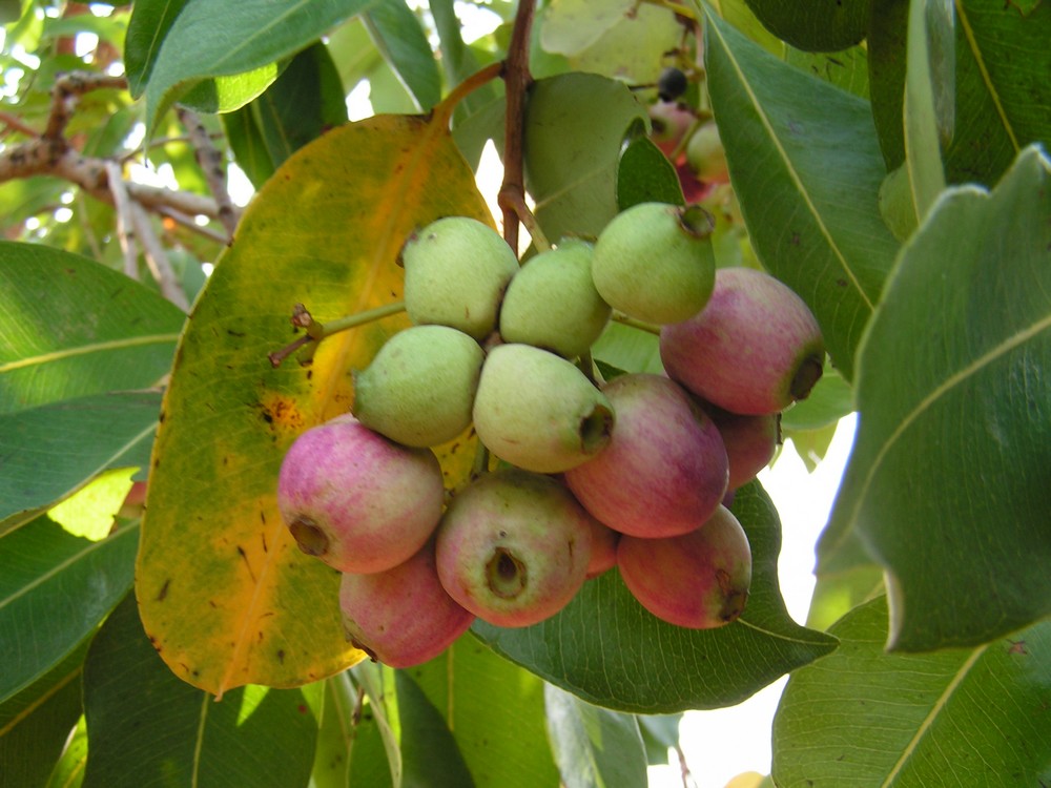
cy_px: 394
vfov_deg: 37.7
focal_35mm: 38
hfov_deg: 49.0
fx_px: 1154
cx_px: 526
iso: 50
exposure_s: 1/80
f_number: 4
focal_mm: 6.3
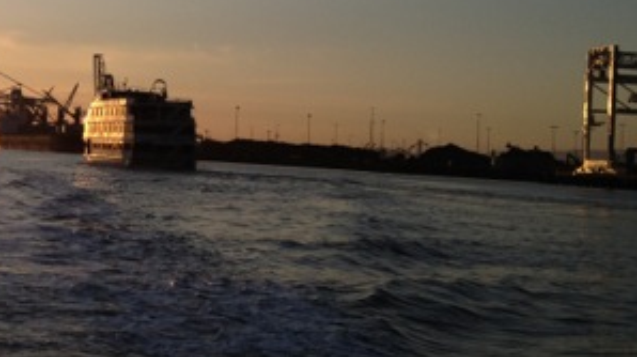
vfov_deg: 14.7
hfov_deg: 24.8
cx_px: 6
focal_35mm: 82
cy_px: 103
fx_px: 1384
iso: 64
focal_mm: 4.28
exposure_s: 1/1905
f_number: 2.4
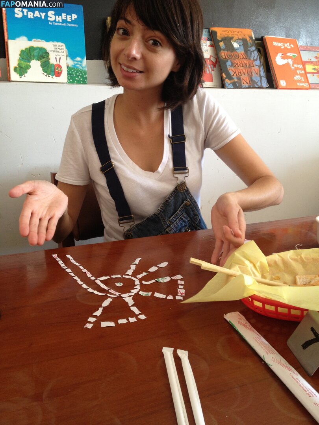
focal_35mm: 35
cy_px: 212
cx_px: 160
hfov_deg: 40.7
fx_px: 430
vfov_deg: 52.6
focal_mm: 4.28
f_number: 2.4
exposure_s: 1/20
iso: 64
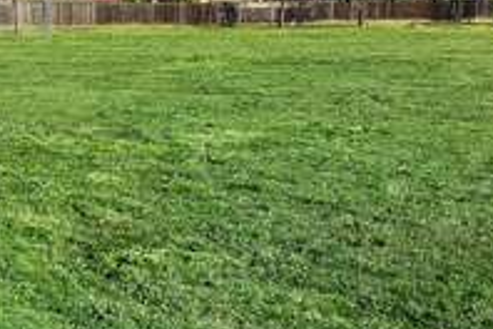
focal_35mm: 61
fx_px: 835
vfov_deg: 22.3
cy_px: 177
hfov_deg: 31.7
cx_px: 72
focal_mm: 4.15
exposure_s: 1/1479
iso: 25
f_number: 2.2
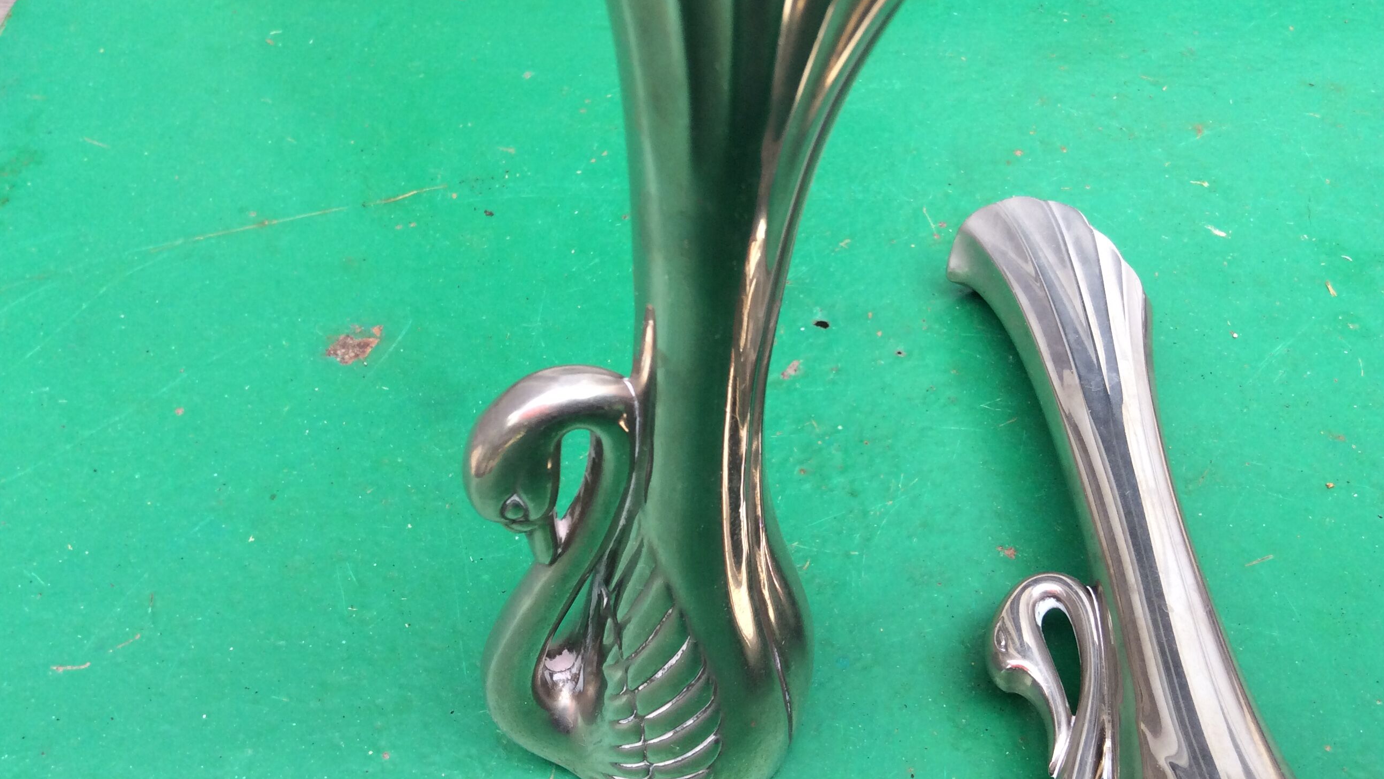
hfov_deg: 56.6
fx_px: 1284
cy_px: 441
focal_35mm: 35
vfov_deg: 33.7
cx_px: 695
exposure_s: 1/100
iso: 32
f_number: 2.4
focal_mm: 3.3
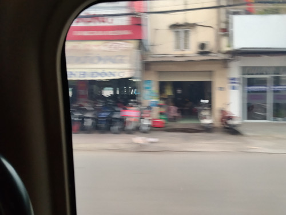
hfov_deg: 61.7
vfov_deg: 48.2
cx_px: 143
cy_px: 108
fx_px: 240
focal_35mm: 29
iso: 80
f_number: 1.8
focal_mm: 4.22
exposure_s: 1/33.3
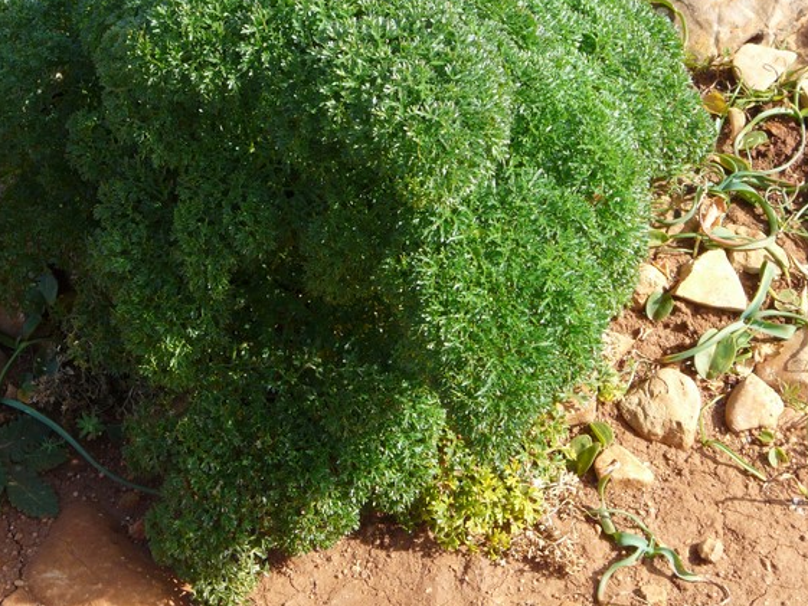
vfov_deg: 10.3
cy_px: 180
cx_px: 340
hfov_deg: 13.7
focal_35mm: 144
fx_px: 3362
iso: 100
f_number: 5
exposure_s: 1/200
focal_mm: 16.6
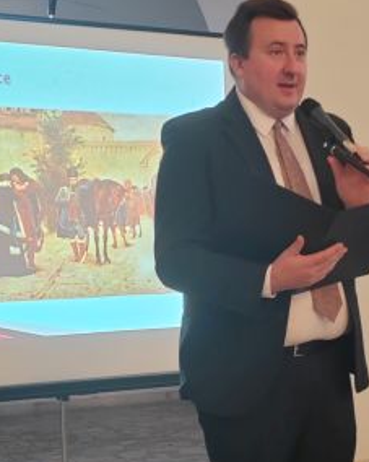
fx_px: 1216
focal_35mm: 89
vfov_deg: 21.4
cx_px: 309
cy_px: 303
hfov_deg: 17.1
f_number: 1.9
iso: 500
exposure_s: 1/50
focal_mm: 5.52
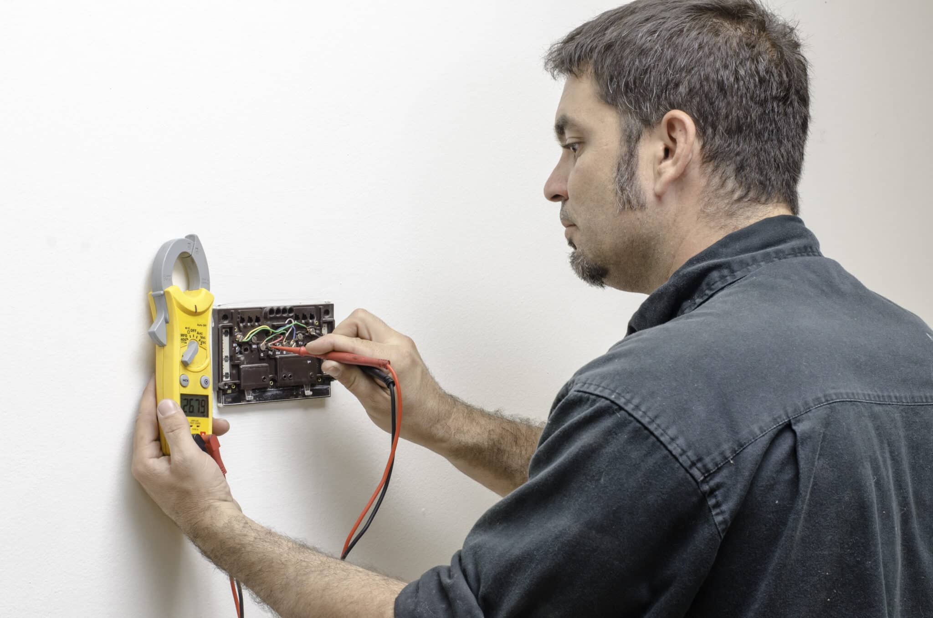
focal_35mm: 75
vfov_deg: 18.1
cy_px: 309
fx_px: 1940
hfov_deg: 27.0
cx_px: 466
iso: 200
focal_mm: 50
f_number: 10
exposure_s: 1/60
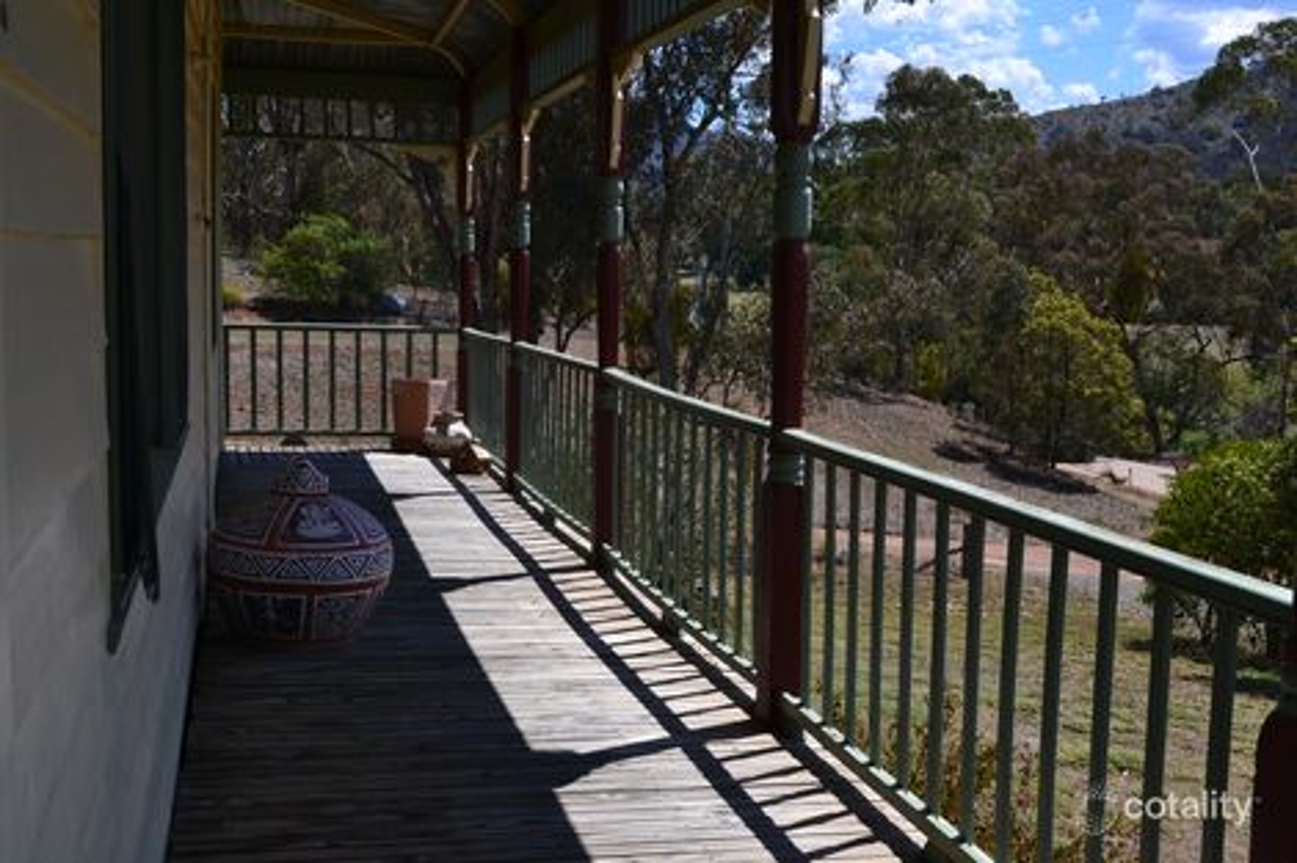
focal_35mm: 45
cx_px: 648
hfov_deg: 43.6
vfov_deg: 29.8
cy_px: 432
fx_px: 1621
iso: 400
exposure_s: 1/400
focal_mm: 30
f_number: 11
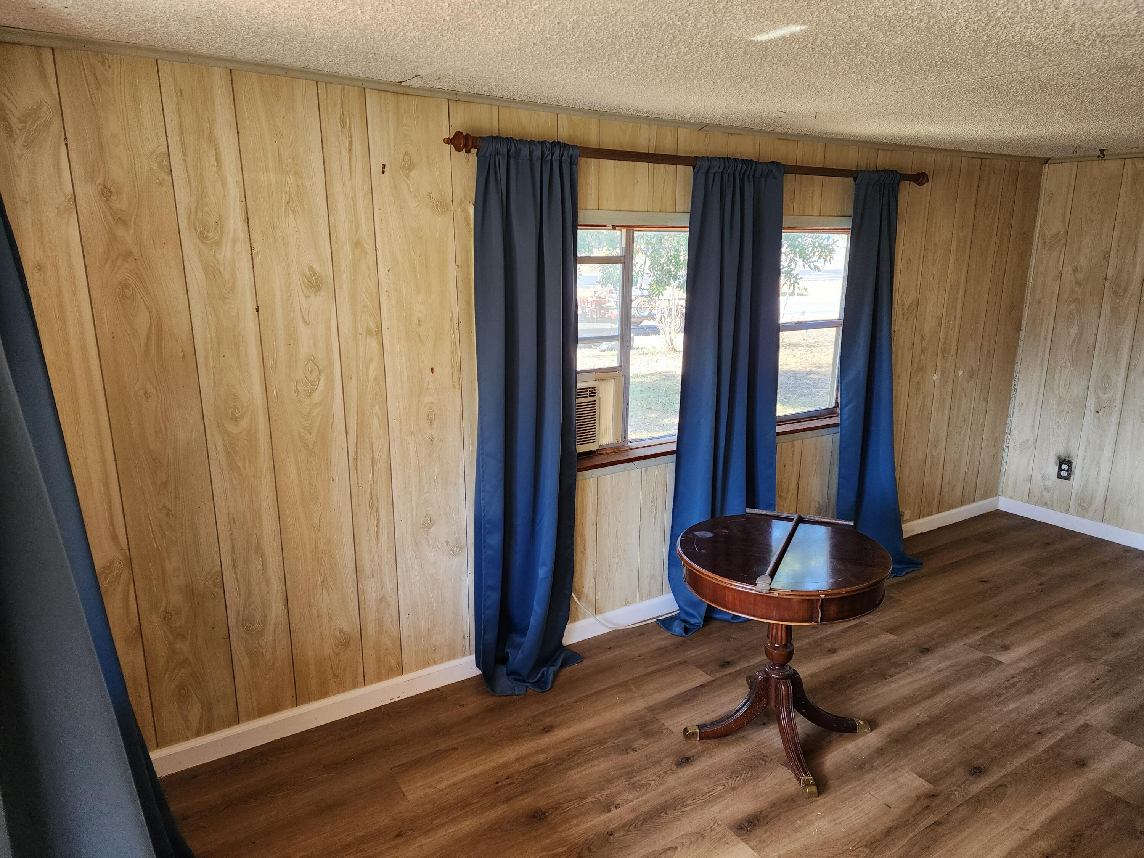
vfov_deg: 58.9
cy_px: 429
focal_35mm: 23
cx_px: 572
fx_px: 760
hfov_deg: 73.9
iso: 200
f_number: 1.8
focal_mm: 6.4
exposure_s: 1/180
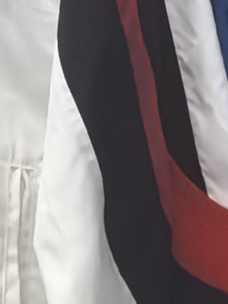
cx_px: -293
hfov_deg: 8.7
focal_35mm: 158
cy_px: 167
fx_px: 1388
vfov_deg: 12.5
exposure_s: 1/30
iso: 500
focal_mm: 1.95
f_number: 2.2
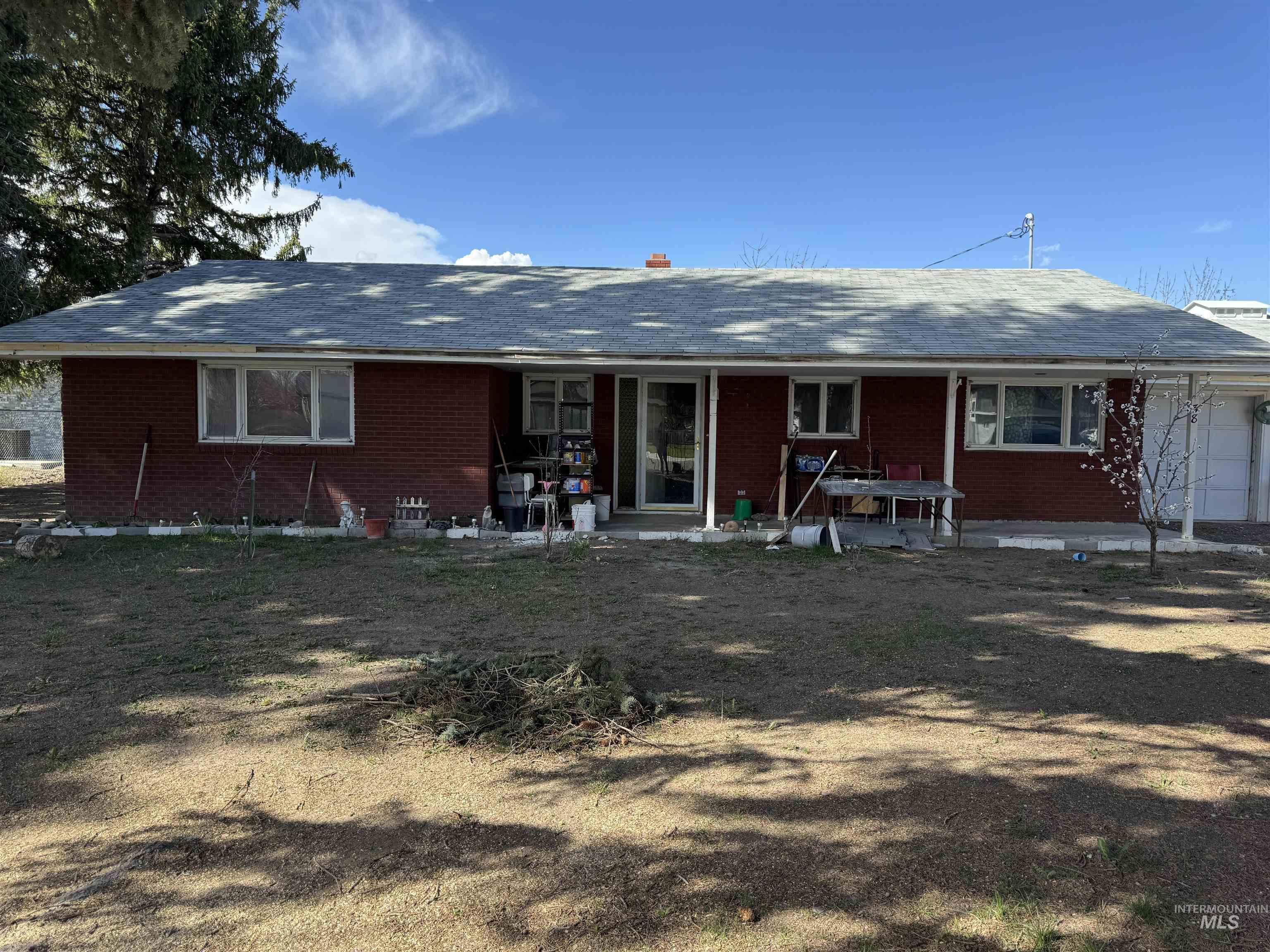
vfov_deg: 56.8
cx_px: 635
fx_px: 881
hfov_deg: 71.6
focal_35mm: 24
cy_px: 476
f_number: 1.78
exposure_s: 1/1869
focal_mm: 6.76
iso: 80
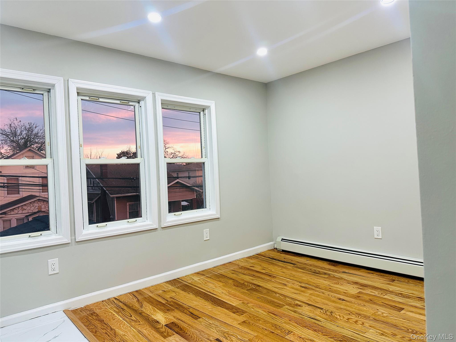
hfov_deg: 71.6
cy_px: 171
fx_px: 316
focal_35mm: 24
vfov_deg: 56.8
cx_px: 228
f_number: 1.78
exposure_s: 1/120
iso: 200
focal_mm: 6.86
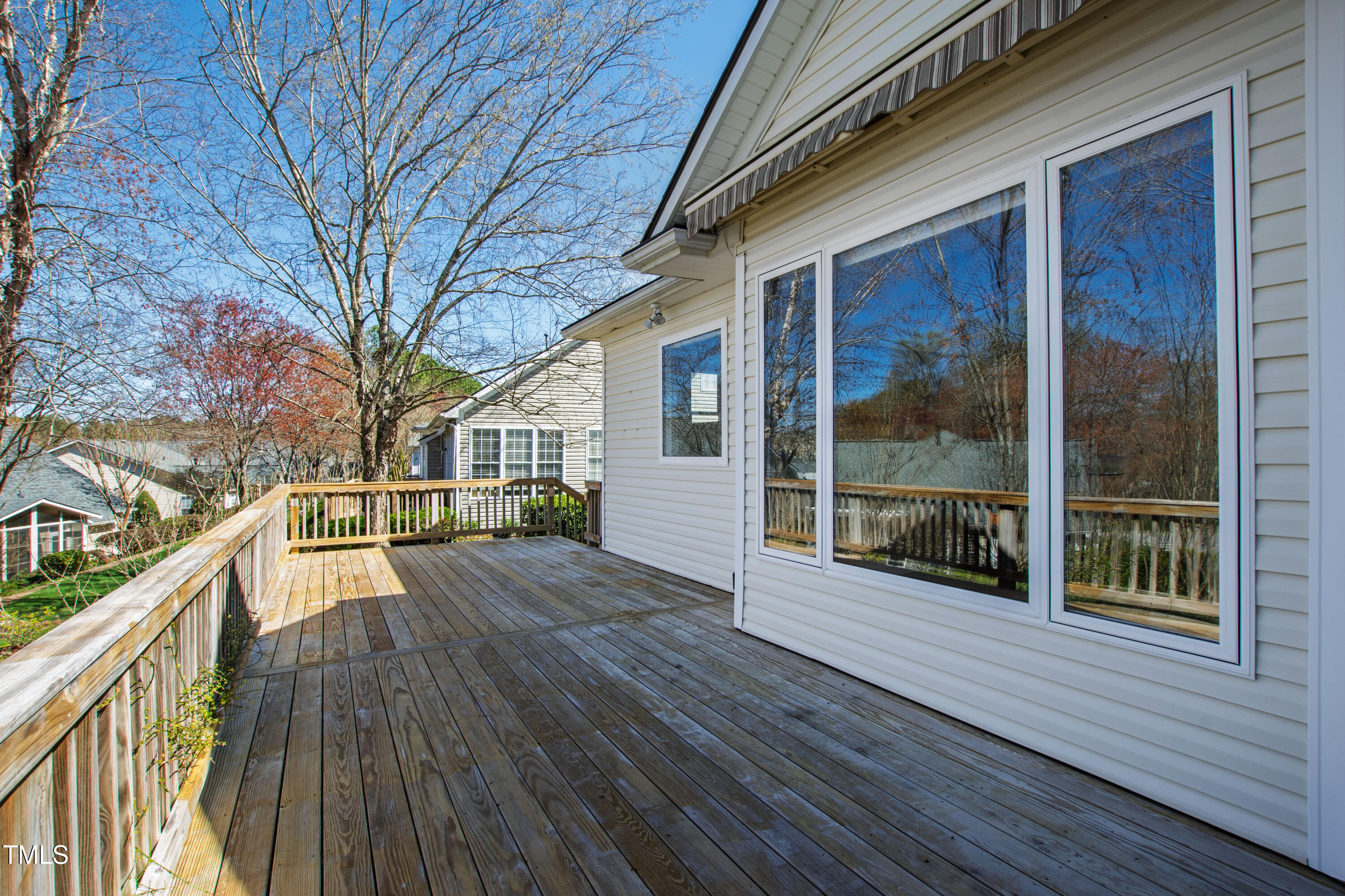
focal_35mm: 15
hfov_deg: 100.4
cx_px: 672
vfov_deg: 77.3
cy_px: 448
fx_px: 560
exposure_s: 1/60
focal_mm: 10
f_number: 8
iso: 100
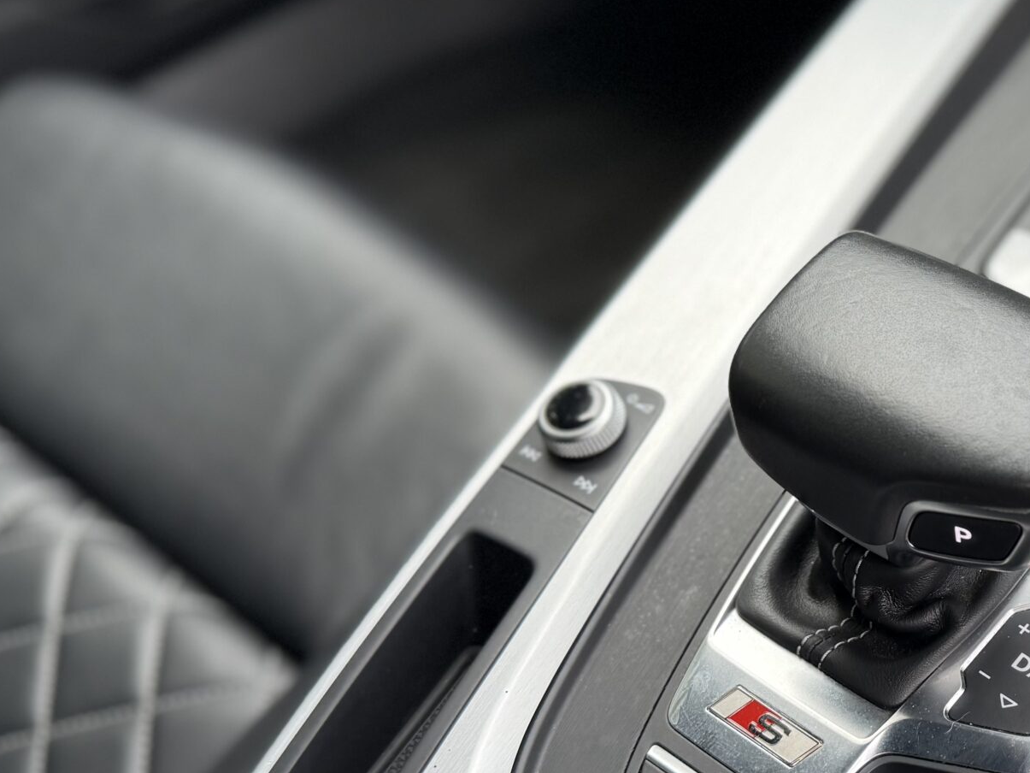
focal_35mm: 51
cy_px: 500
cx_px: 987
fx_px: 1518
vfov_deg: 28.4
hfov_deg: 34.7
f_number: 1.78
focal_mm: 6.76
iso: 125
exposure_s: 1/244
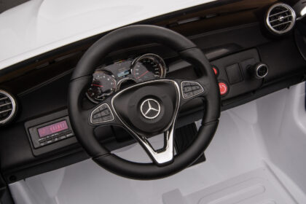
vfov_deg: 28.1
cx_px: 153
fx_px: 408
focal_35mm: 48
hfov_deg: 41.1
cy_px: 102
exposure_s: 1/100
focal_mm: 48
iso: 100
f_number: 22
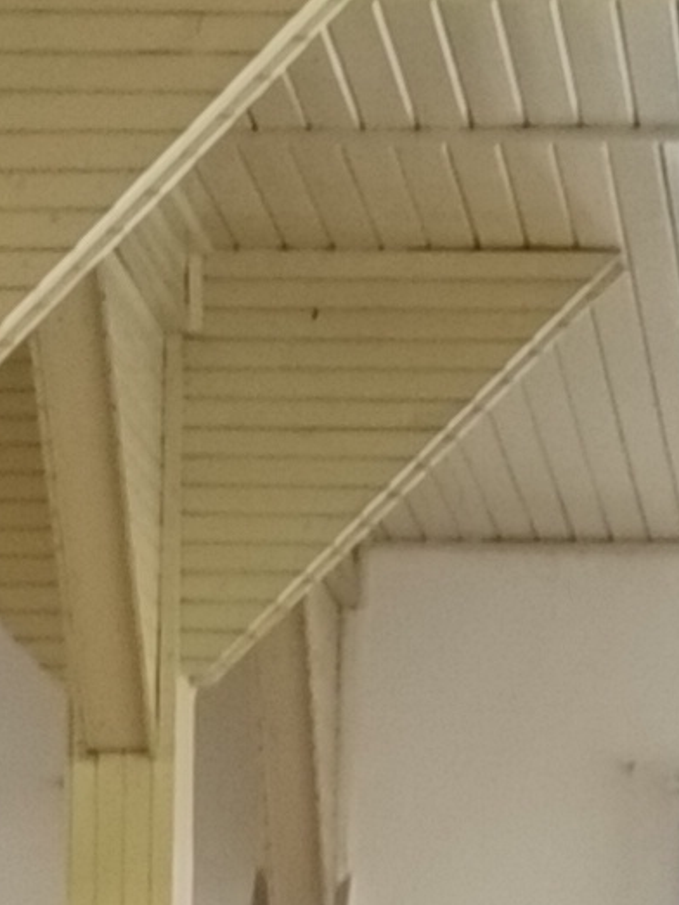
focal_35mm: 188
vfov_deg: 9.4
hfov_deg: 7.9
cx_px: 272
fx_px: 4919
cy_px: 2184
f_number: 1.88
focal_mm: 5.59
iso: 621
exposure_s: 1/50.1
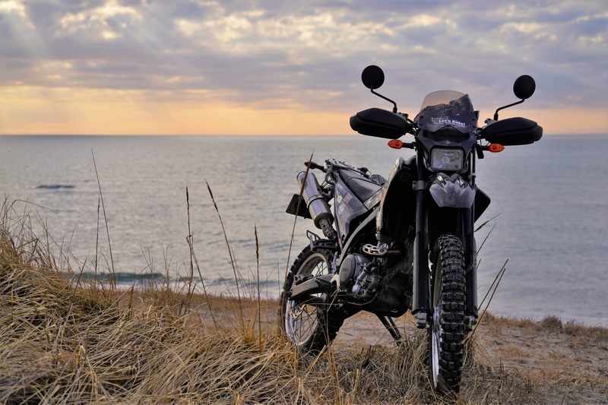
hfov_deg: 28.8
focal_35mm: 70
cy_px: 202
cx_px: 304
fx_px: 1182
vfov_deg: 19.4
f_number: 5.6
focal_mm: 70
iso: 100
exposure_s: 1/500
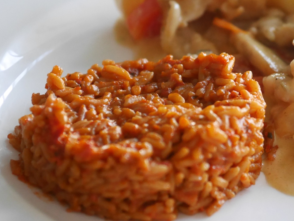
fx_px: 2039
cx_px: 268
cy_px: 97
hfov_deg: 8.2
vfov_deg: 6.2
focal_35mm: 240
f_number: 2.8
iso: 1600
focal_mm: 60
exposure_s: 1/125
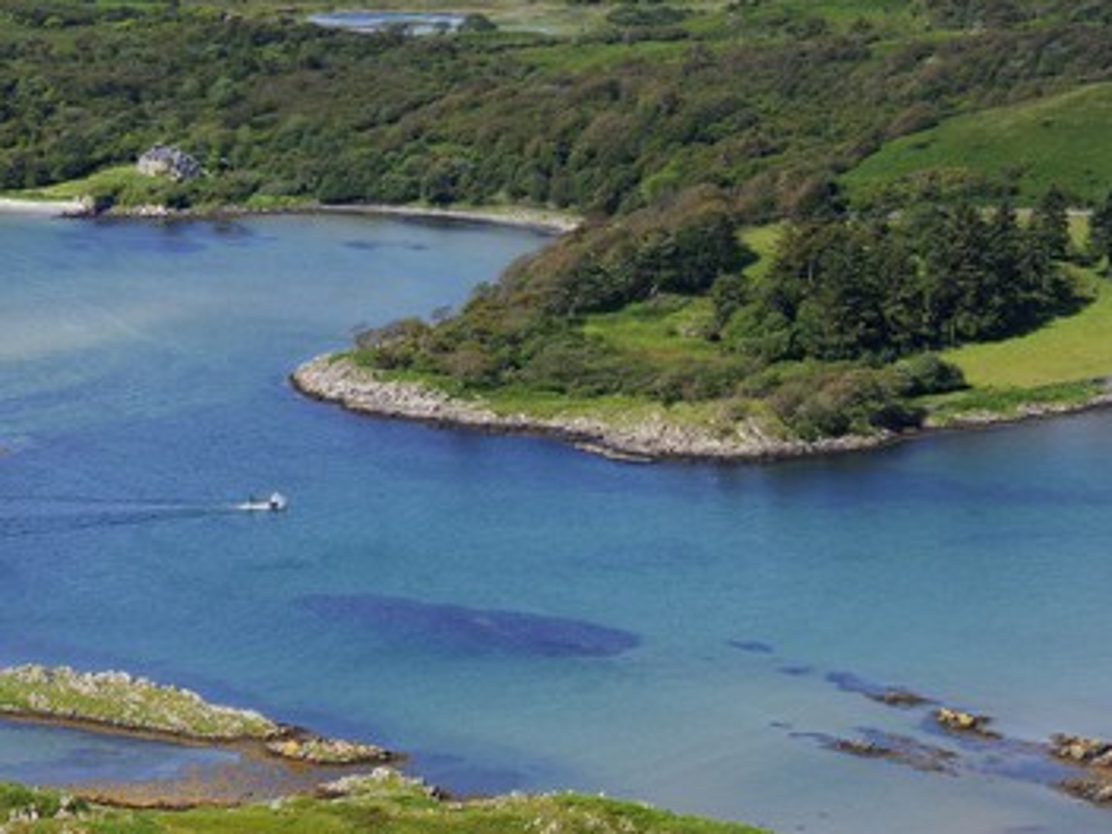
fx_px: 4497
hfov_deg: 14.1
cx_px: 488
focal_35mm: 140
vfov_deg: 10.6
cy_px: 417
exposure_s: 1/800
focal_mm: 122
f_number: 8
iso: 400
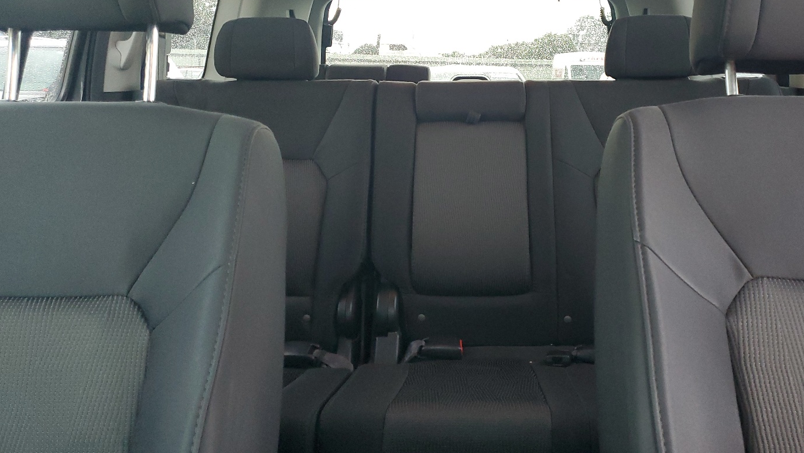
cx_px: 467
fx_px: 704
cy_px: 108
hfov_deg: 59.2
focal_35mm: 33
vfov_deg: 34.8
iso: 272
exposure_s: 1/60.2
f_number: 1.5
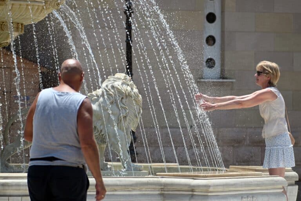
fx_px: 2257
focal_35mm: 270
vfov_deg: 5.1
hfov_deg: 7.6
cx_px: 150
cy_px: 100
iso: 100
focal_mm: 180
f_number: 6.3
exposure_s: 1/500
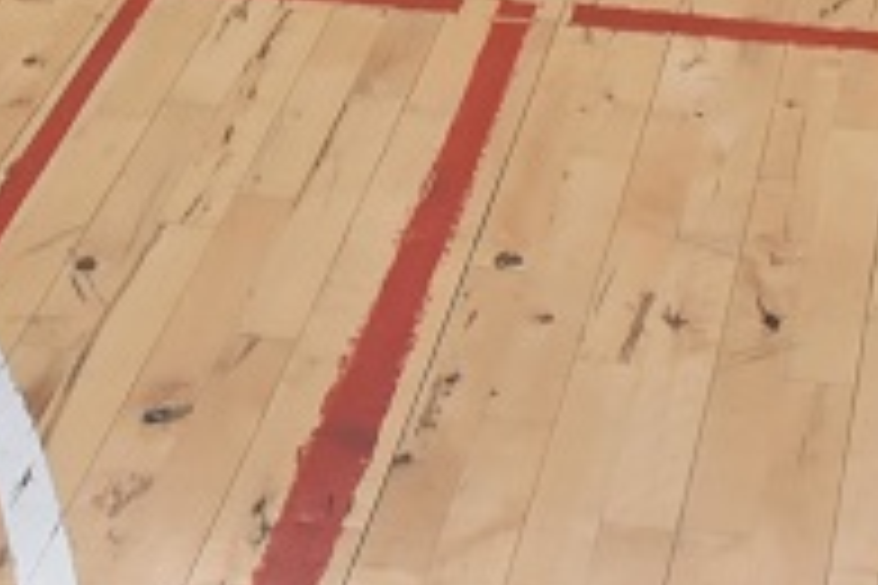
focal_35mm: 131
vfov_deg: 8.3
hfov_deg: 15.6
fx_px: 3195
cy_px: -1325
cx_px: 396
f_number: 6.3
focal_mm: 17
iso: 800
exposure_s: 1/200
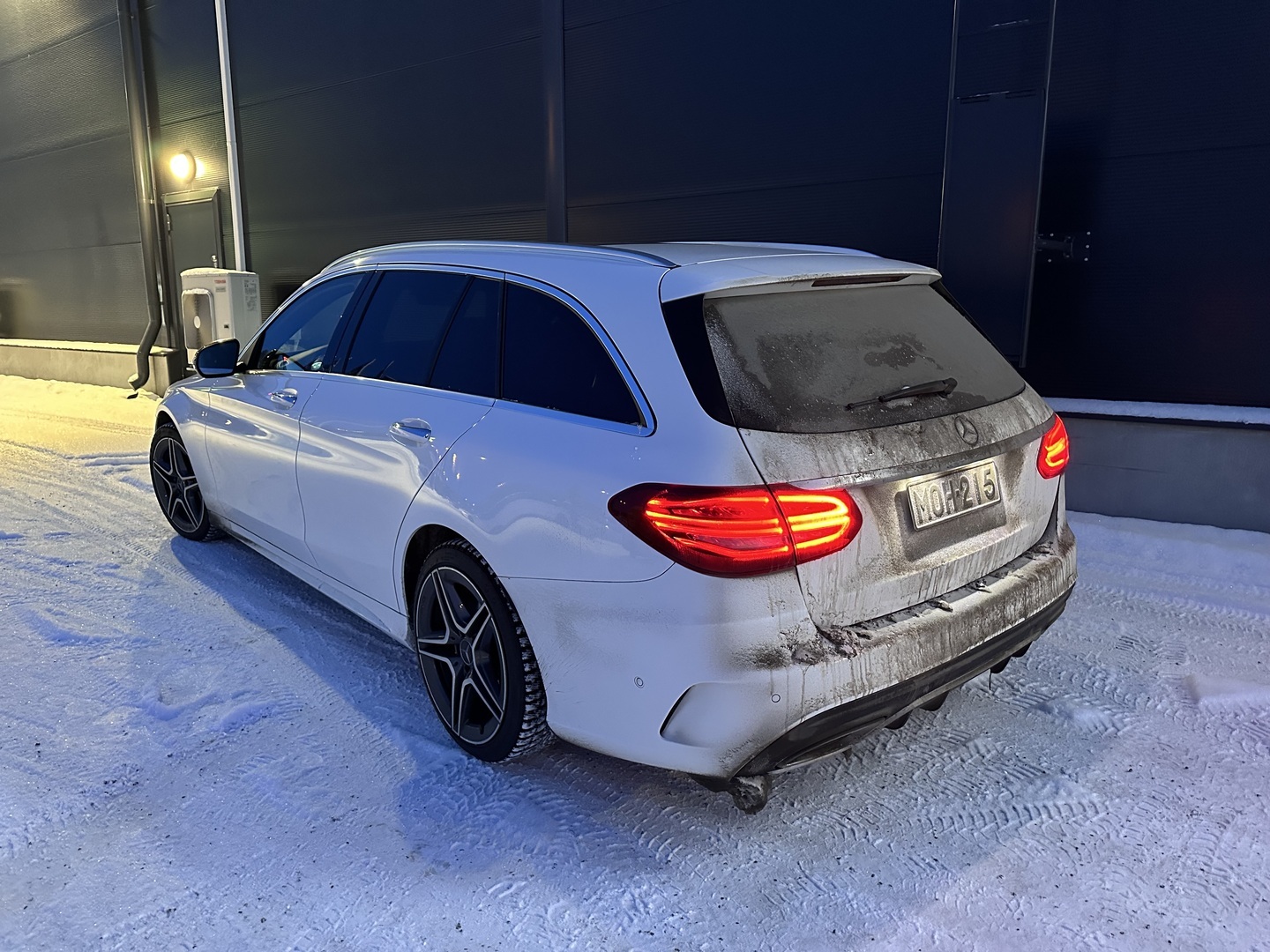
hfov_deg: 71.6
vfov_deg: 56.8
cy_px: 476
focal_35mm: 24
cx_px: 635
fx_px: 881
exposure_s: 1/33
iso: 800
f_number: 1.78
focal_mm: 6.86
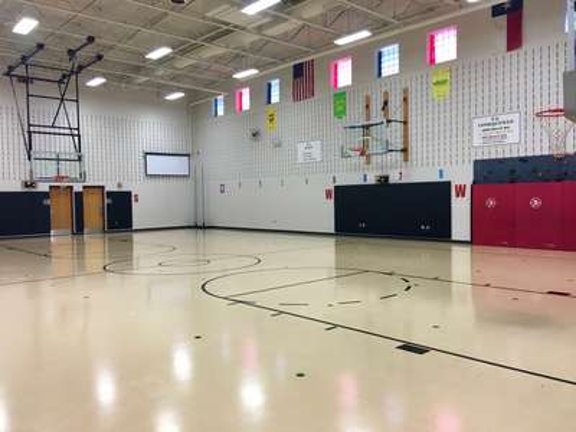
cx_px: 288
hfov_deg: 61.7
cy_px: 216
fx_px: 483
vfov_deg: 48.2
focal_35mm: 29
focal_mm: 4.15
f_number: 2.2
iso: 40
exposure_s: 1/30
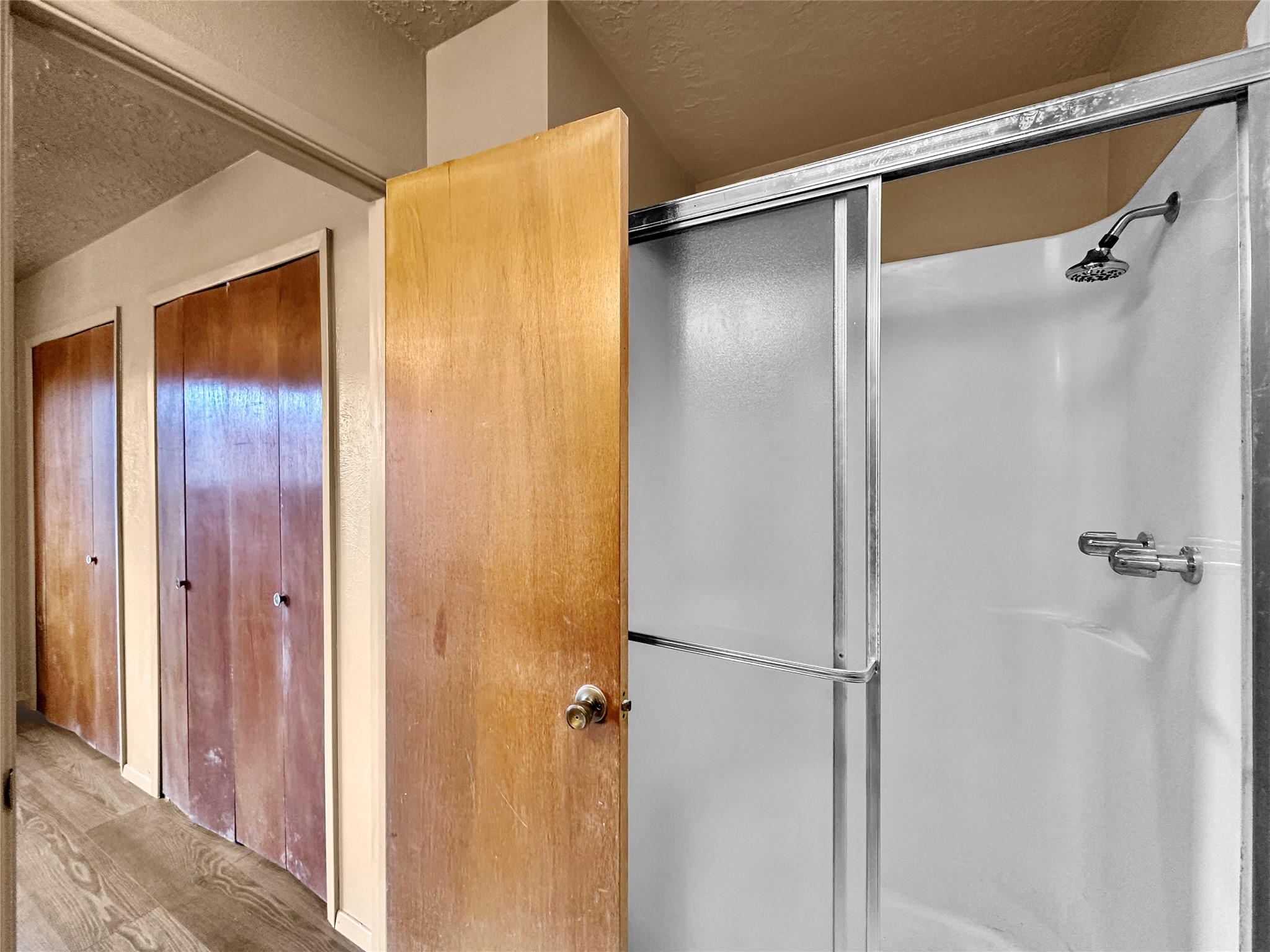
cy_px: 476
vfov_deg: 85.7
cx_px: 635
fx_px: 514
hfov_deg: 102.1
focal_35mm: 14
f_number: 2.2
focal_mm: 2.22
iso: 250
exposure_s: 1/60
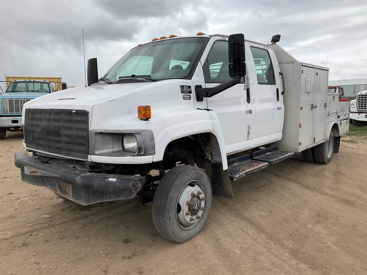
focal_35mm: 29
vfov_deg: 48.2
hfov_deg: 61.7
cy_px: 138
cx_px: 184
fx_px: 307
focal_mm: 3
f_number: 1.8
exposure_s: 1/1577
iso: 25
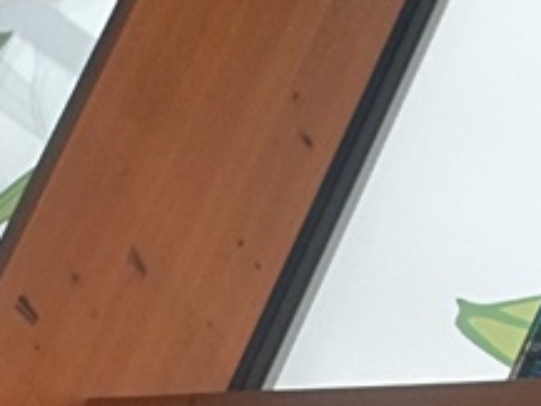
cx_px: -50
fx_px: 2142
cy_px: 554
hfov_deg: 14.1
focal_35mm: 137
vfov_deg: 10.6
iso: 100
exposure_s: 1/320
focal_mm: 5.9
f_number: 3.3
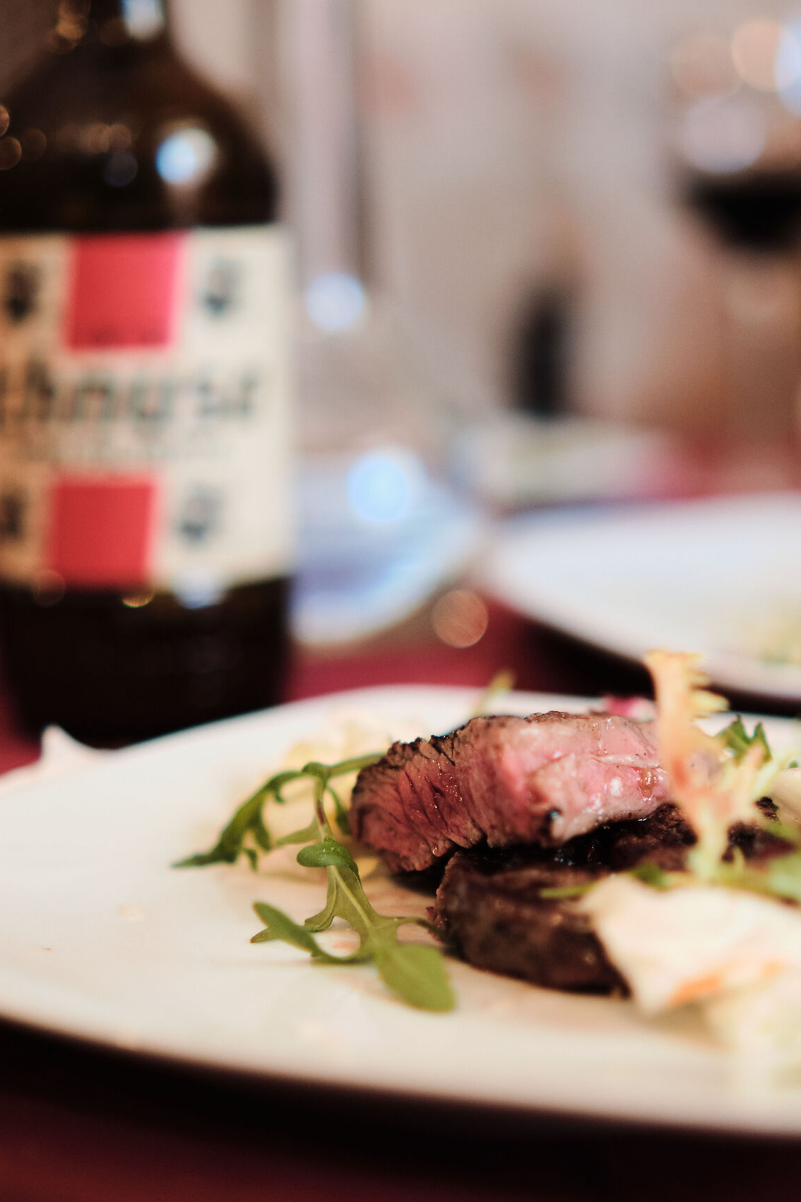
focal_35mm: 70
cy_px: 616
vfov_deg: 28.8
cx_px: 423
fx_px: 2336
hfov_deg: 19.5
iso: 500
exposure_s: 1/125
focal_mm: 33
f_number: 1.4
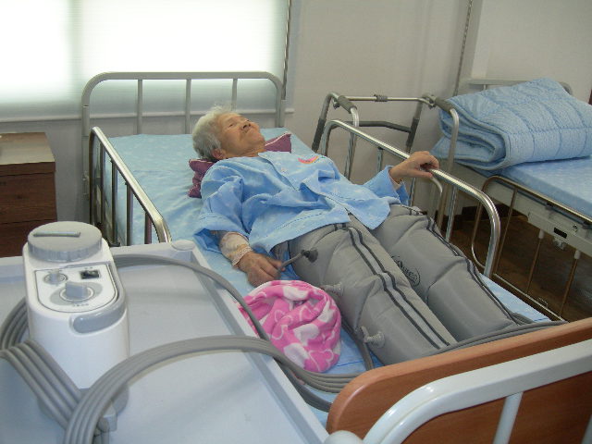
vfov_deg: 37.7
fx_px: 650
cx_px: 296
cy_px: 222
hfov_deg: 49.0
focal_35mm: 38
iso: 200
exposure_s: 1/37.1
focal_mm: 7.8
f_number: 2.8
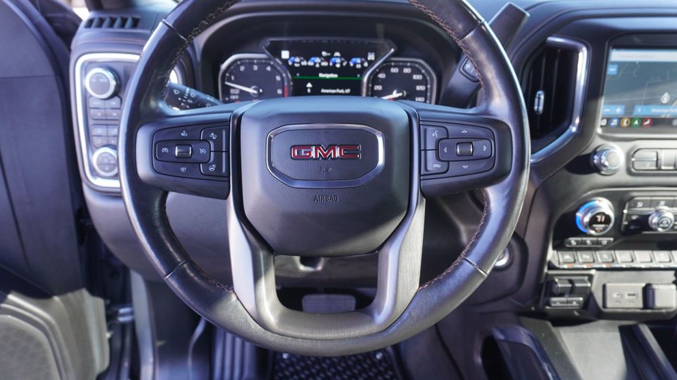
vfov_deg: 44.2
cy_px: 162
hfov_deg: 71.9
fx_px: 467
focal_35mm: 26
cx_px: 337
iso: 250
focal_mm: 16
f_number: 4
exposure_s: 1/60
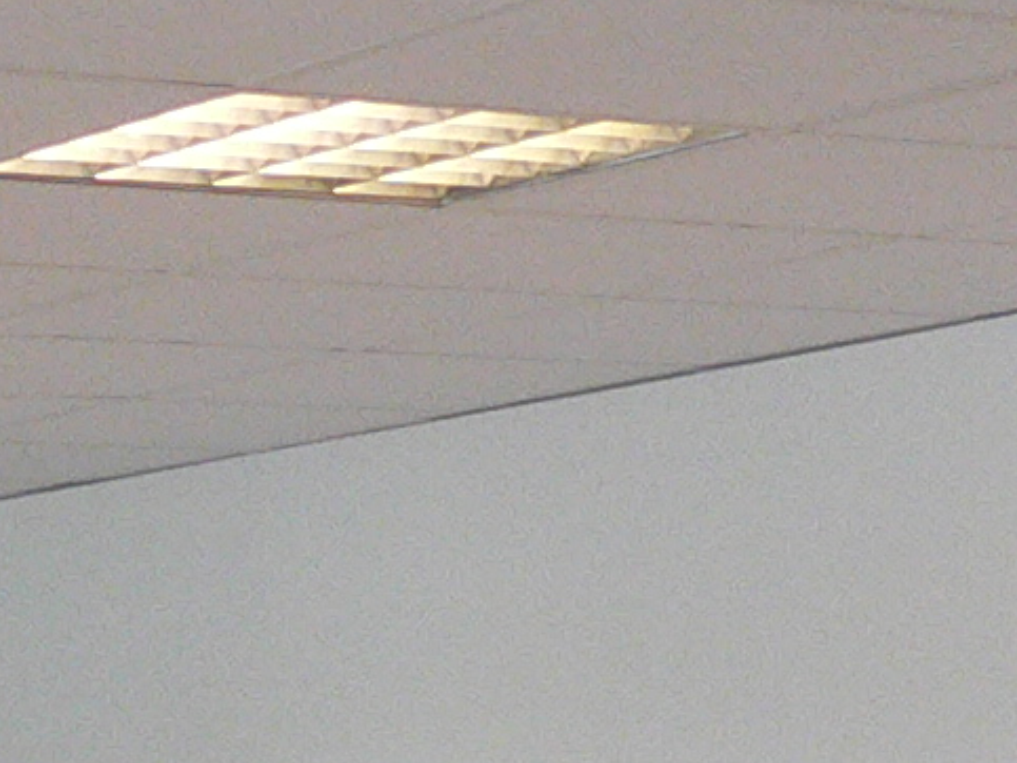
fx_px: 5610
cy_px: 1239
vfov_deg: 7.6
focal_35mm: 191
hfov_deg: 10.2
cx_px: -261
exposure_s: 1/40
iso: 200
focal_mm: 6
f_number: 2.8
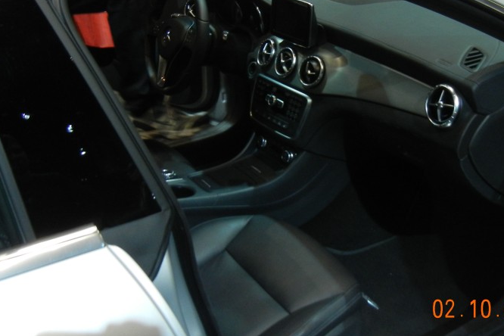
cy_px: 79
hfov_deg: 41.0
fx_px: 672
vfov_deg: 27.6
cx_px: 283
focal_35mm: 48
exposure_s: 1/71.5
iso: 400
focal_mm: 5.4
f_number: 3.5
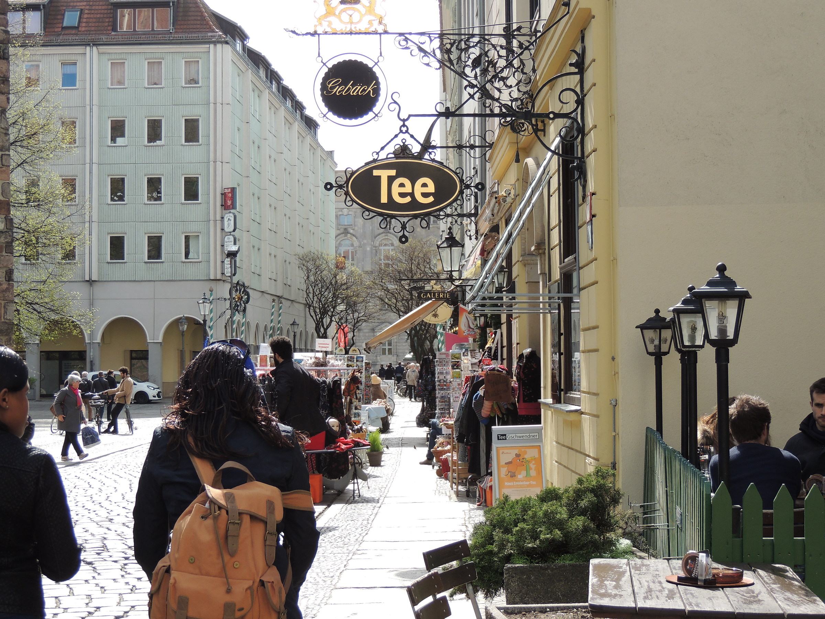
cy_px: 310
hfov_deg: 27.8
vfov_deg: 21.0
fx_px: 1668
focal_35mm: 70
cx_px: 412
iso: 100
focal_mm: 12.4
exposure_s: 1/320
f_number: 3.9
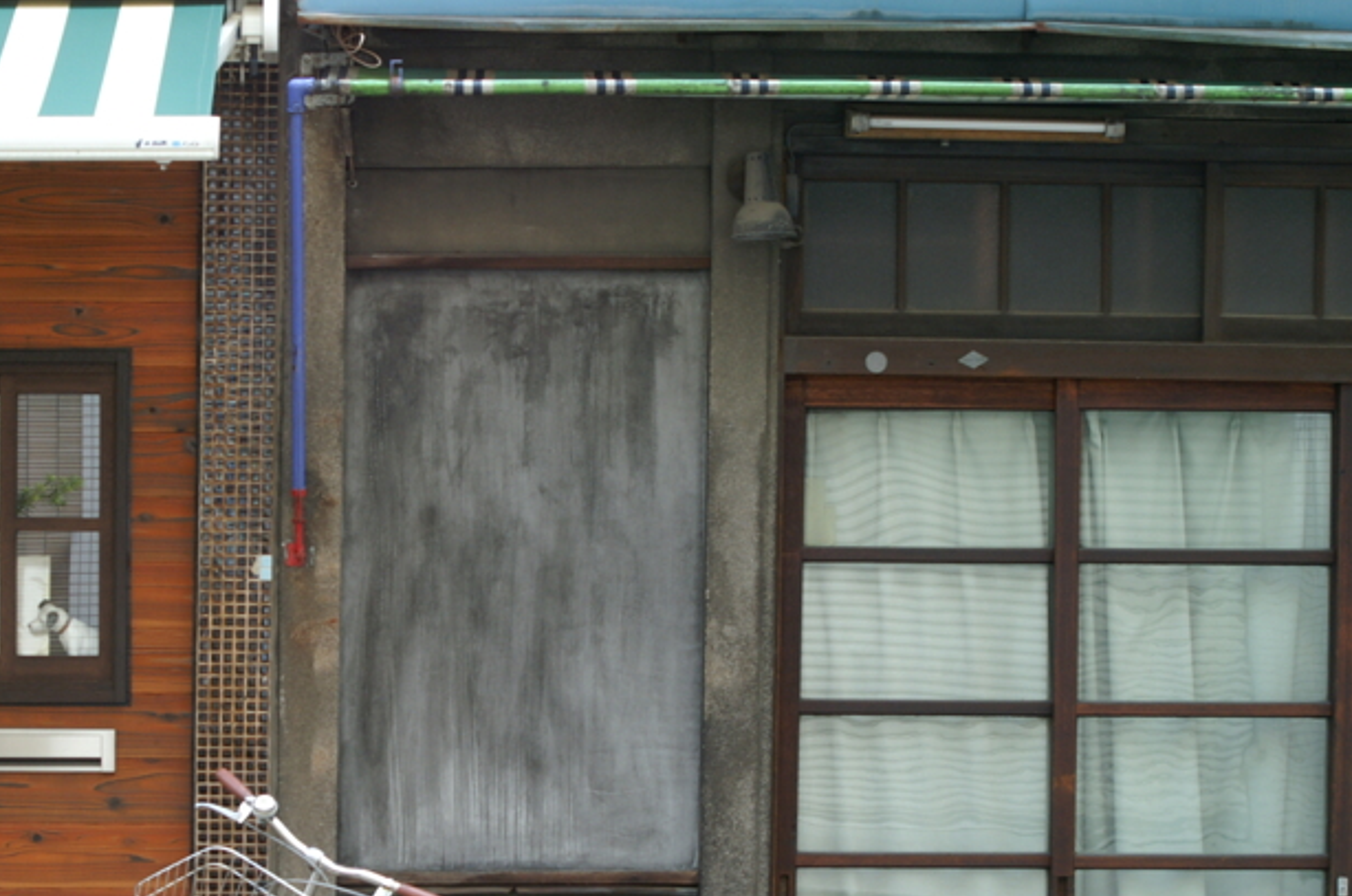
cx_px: 412
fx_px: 3749
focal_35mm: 100
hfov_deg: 20.3
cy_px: 644
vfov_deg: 13.6
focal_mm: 40
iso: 200
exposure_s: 1/50
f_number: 7.1
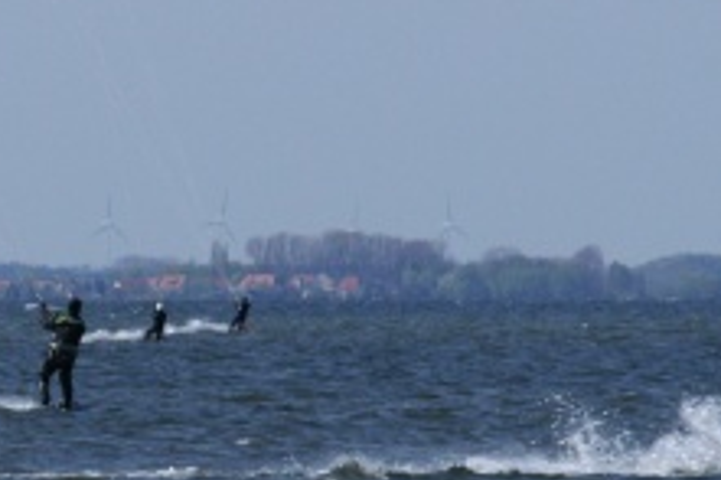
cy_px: 428
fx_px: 21733
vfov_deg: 1.3
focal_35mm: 1086
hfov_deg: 1.9
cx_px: -313
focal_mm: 200
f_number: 13
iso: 400
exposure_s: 1/640
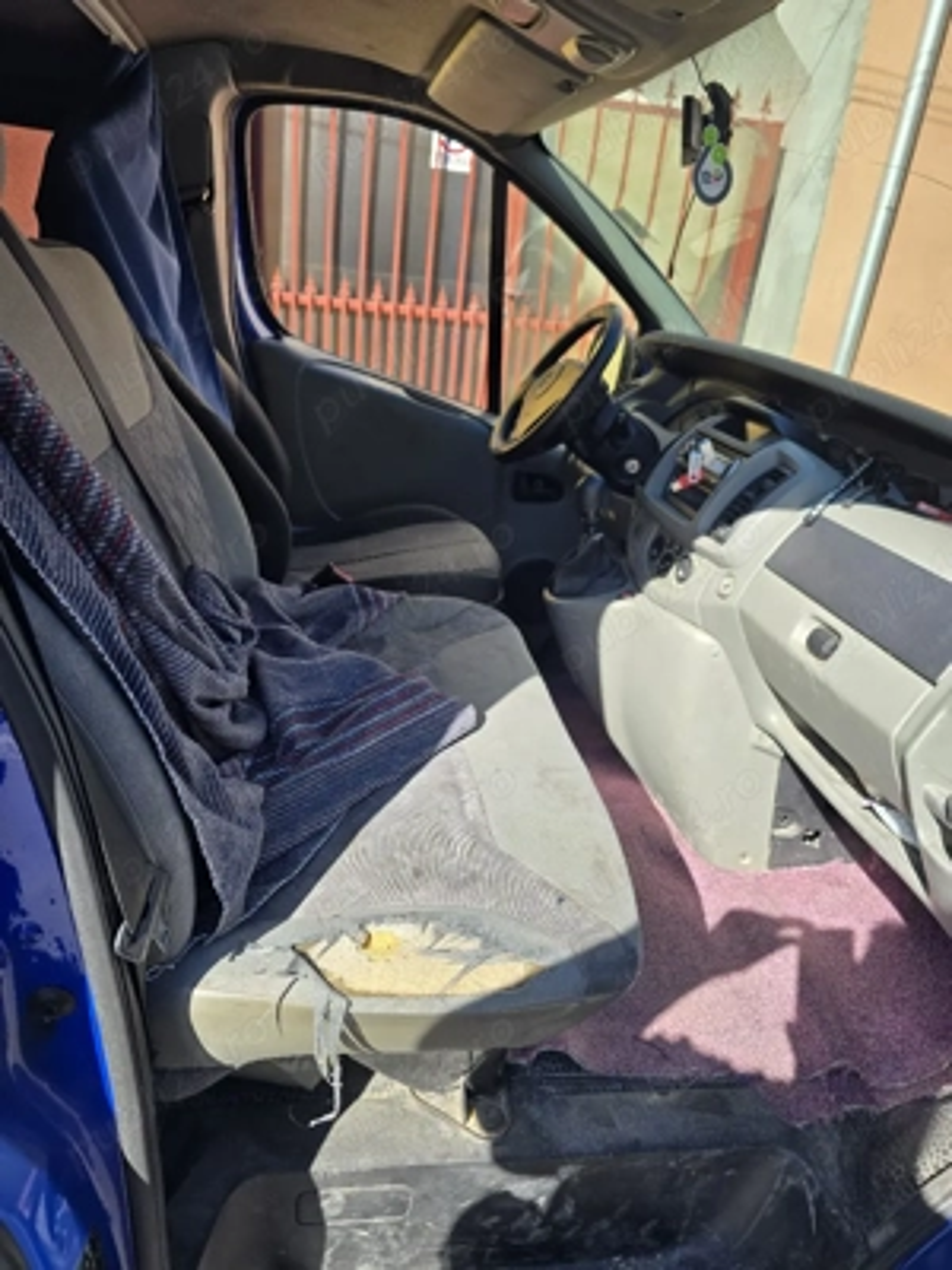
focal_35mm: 23
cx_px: 476
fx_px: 843
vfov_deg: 73.9
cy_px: 635
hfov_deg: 58.9
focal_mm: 6.3
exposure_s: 1/238
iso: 12
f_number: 1.7
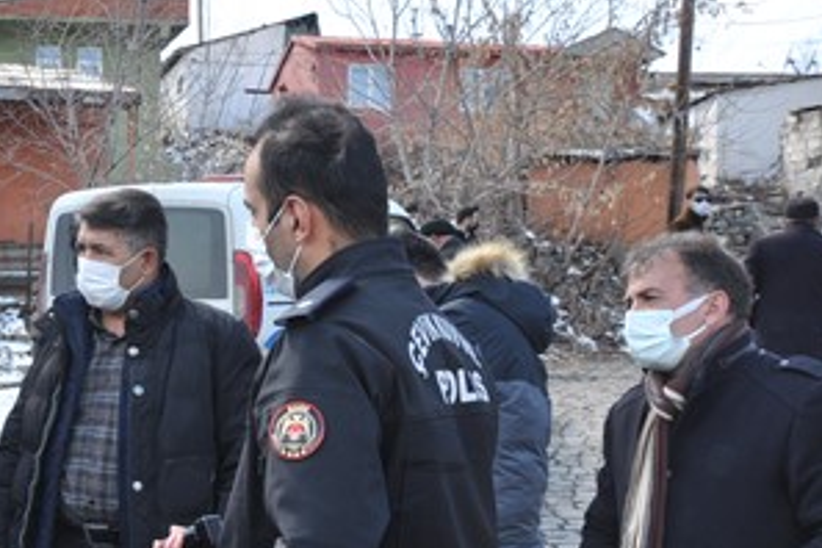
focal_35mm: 59
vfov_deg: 22.8
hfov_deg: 30.7
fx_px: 1347
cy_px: 415
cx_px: -61
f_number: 9
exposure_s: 1/80
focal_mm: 18
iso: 200
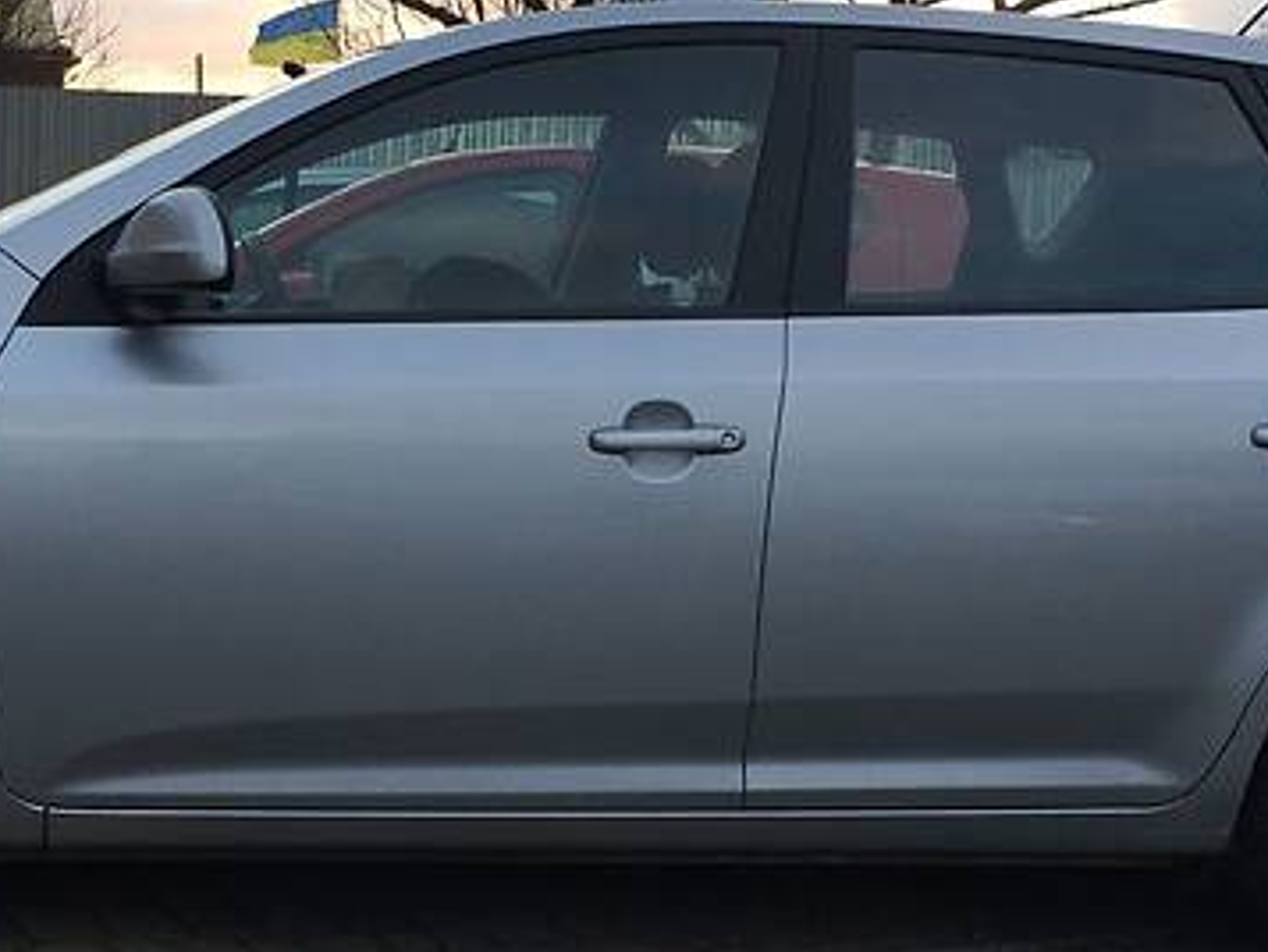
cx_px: 462
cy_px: 579
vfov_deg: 22.6
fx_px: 2382
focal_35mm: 65
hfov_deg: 29.7
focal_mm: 4.2
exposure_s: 1/100
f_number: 2.2
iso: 40
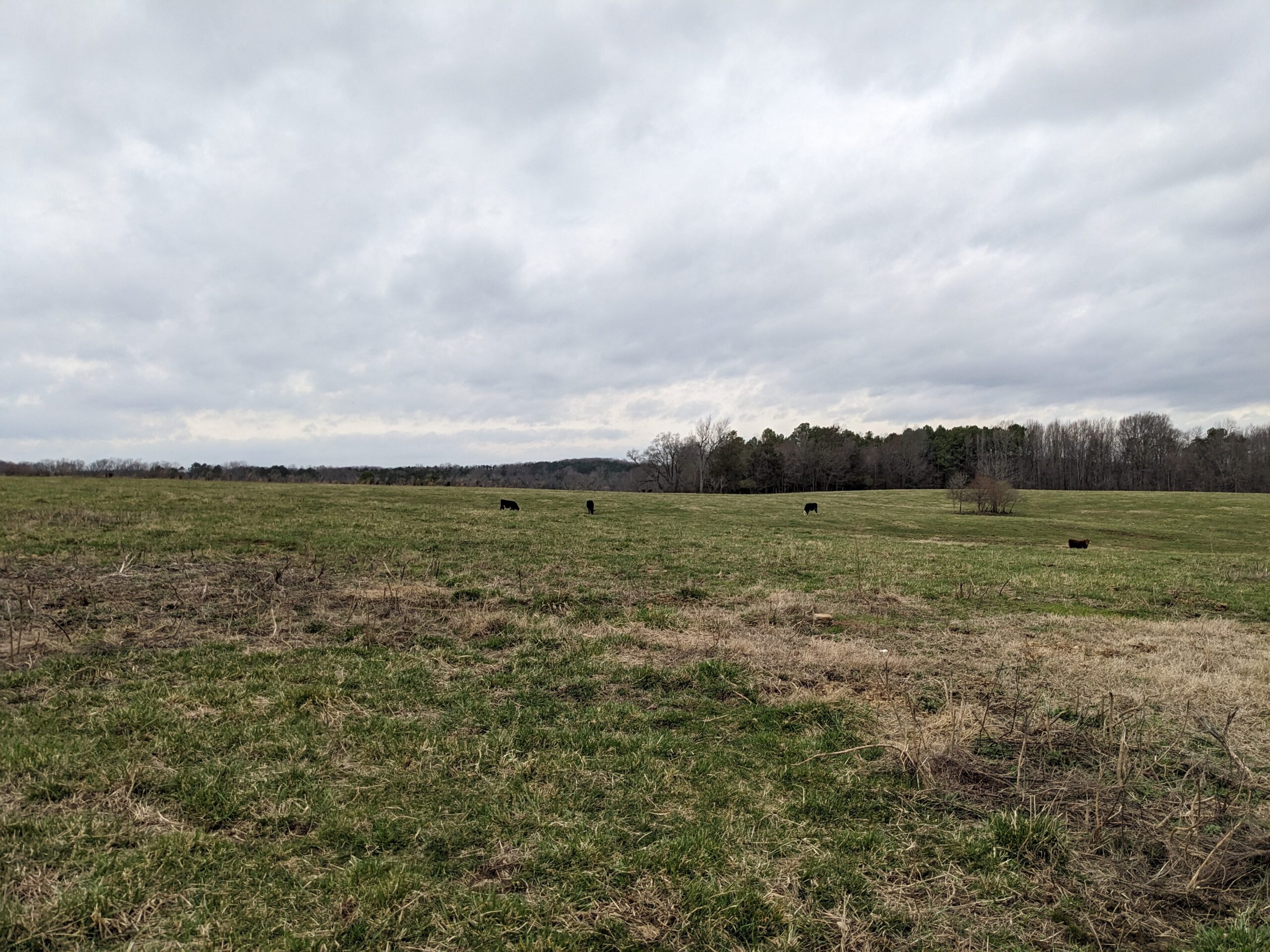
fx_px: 991
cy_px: 476
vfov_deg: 51.4
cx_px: 635
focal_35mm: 27
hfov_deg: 65.3
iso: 72
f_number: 1.73
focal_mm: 4.38
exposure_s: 1/1232
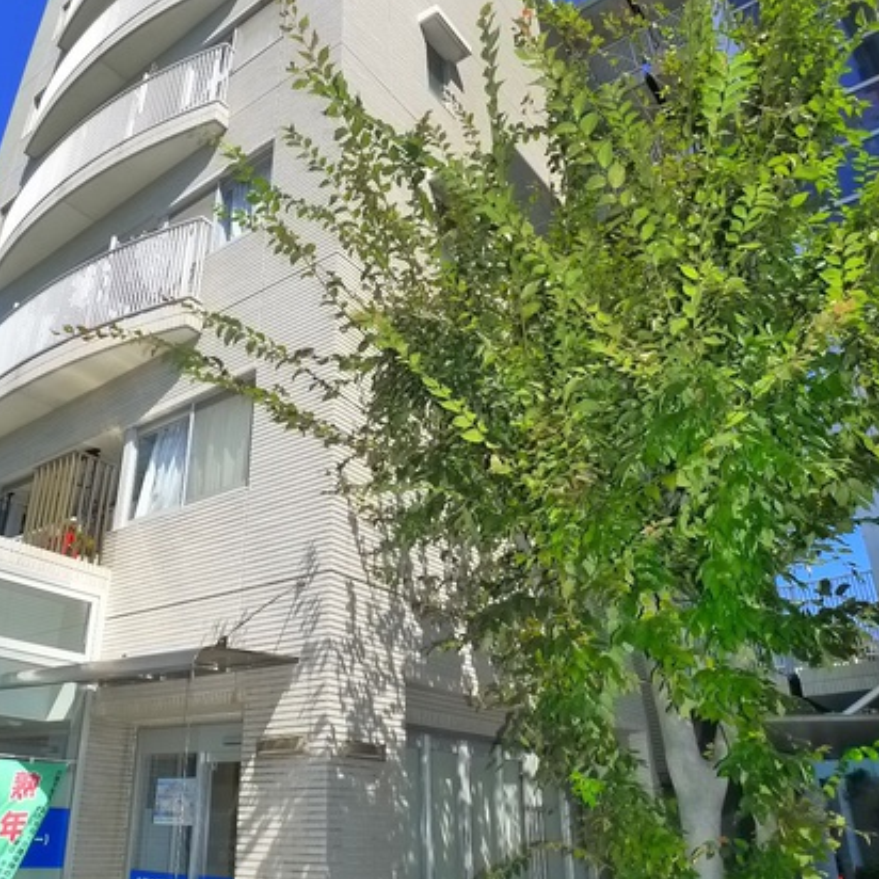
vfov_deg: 46.0
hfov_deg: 45.7
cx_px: 336
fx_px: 1034
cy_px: 410
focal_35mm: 36
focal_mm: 5.1
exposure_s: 1/800
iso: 400
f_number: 4
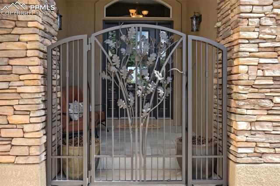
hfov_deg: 60.3
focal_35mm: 31
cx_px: 140
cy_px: 93
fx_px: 241
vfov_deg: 42.3
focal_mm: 31
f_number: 8
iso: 500
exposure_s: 1/400
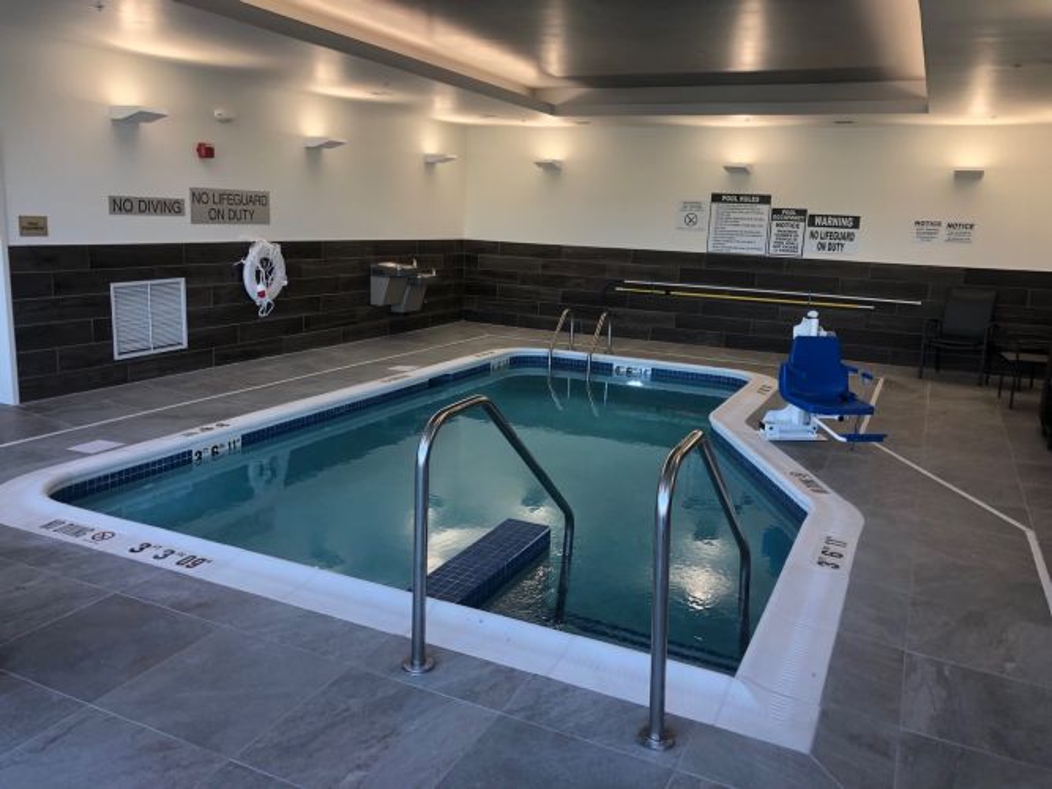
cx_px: 526
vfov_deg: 49.7
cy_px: 394
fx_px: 851
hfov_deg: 63.5
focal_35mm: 28
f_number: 1.8
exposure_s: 1/120
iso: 40
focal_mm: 3.99
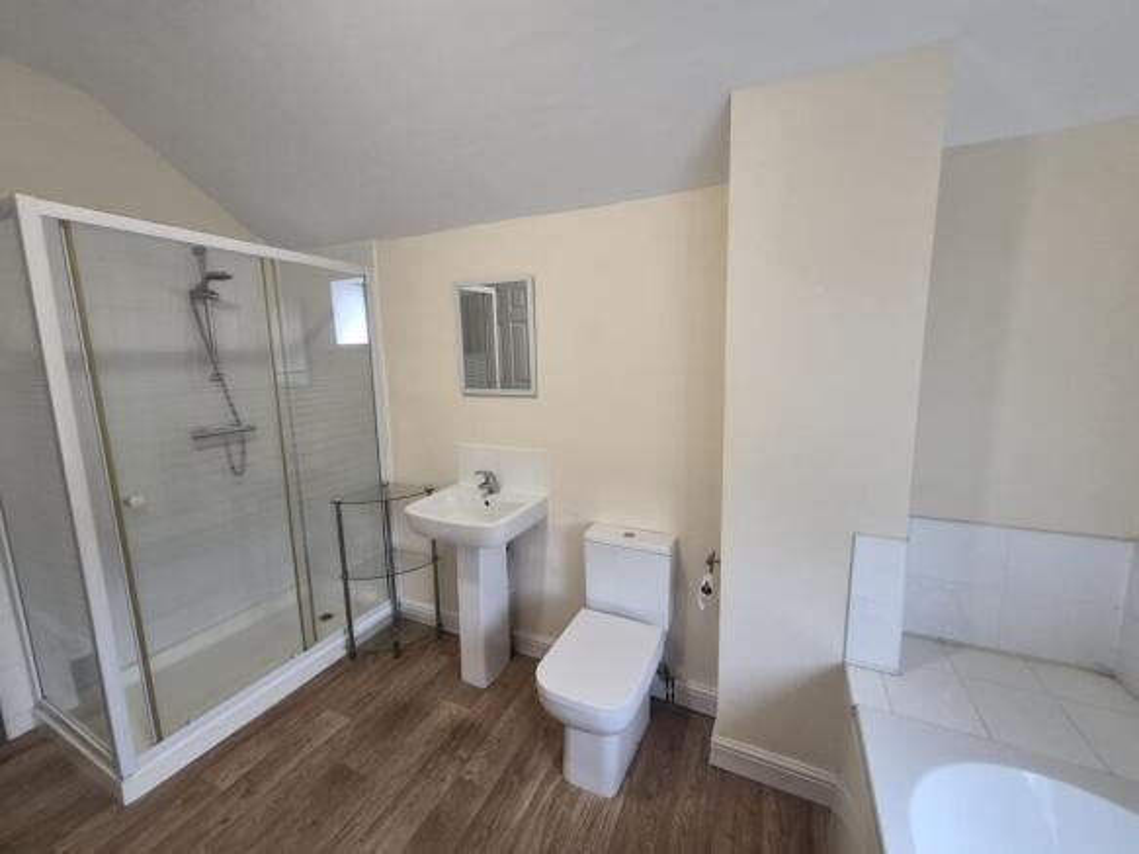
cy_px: 427
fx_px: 428
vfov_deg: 89.9
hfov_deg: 106.2
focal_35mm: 13
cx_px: 570
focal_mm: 1.74
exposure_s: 1/50
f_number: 2.2
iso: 250
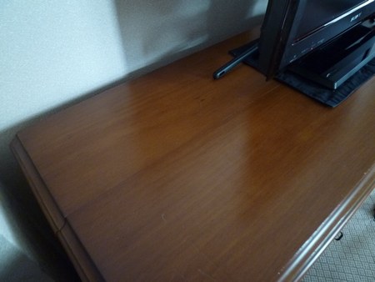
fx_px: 271
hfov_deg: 69.4
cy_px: 141
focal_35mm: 25
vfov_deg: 54.9
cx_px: 188
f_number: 2.8
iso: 400
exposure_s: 1/4
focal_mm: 4.5
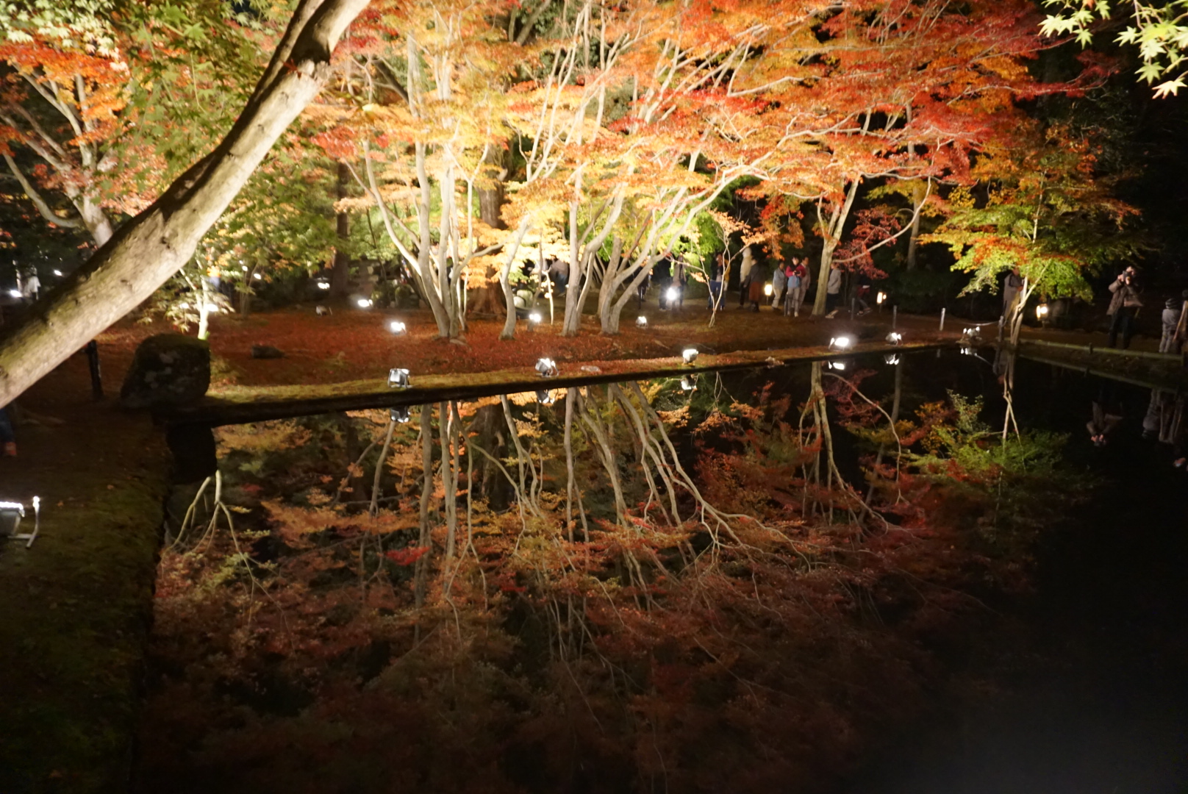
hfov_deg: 73.7
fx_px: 793
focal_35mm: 24
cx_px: 594
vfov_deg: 53.2
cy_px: 397
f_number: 3.5
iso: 3200
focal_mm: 16
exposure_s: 1/10
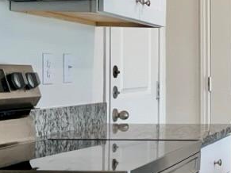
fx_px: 634
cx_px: 354
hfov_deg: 18.2
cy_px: 81
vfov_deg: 15.5
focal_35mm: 95
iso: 32
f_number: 1.8
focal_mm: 3
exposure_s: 1/60
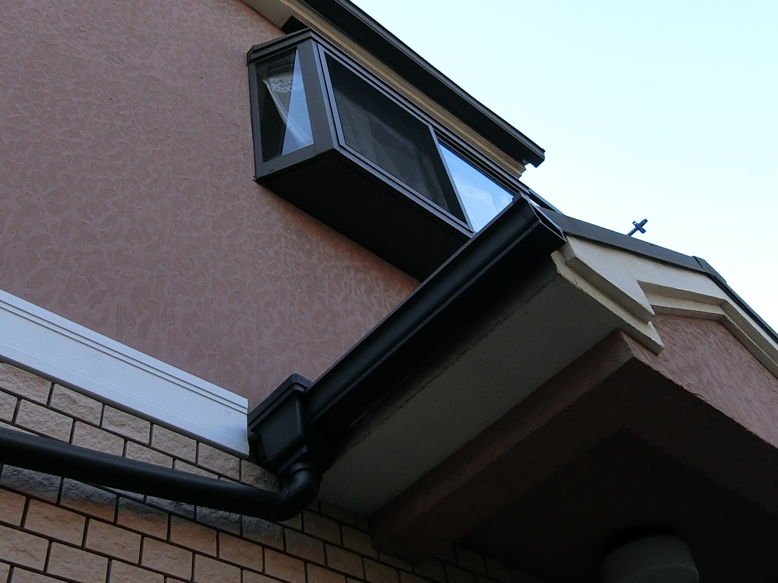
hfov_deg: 58.3
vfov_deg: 44.8
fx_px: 697
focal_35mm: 31
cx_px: 373
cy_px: 195
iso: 250
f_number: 2.7
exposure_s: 1/1000
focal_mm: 4.06
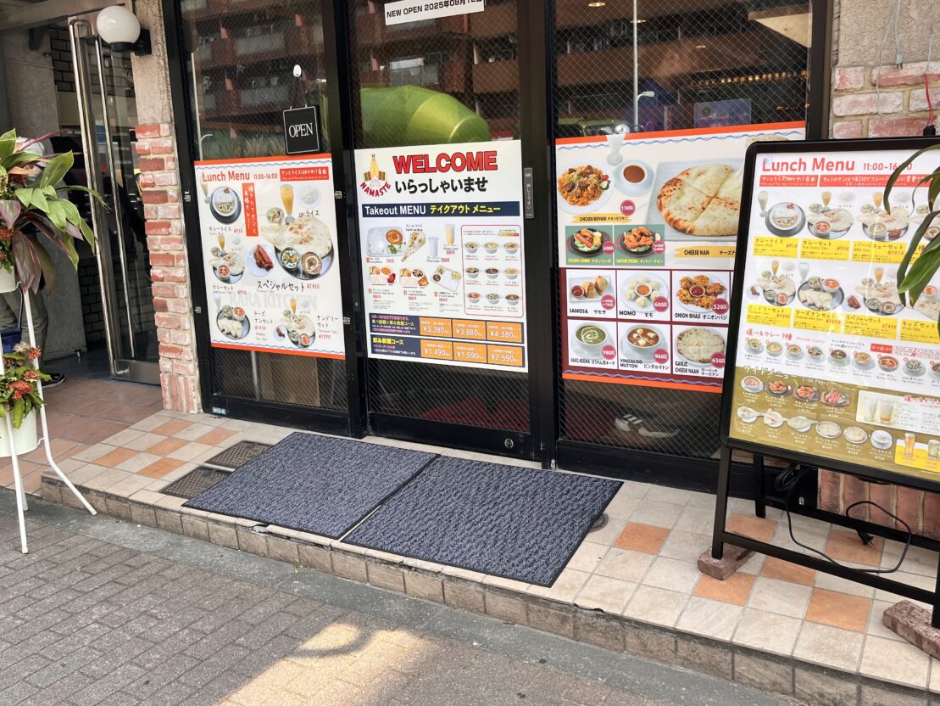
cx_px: 515
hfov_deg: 59.8
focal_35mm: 30
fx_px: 815
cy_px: 317
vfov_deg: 46.7
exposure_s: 1/680
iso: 50
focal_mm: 5.1
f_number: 1.6
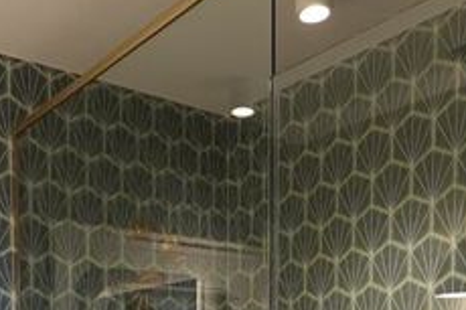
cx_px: 173
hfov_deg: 40.1
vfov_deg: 23.7
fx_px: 634
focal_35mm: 49
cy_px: 417
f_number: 4
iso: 1250
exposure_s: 1/160
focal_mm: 11
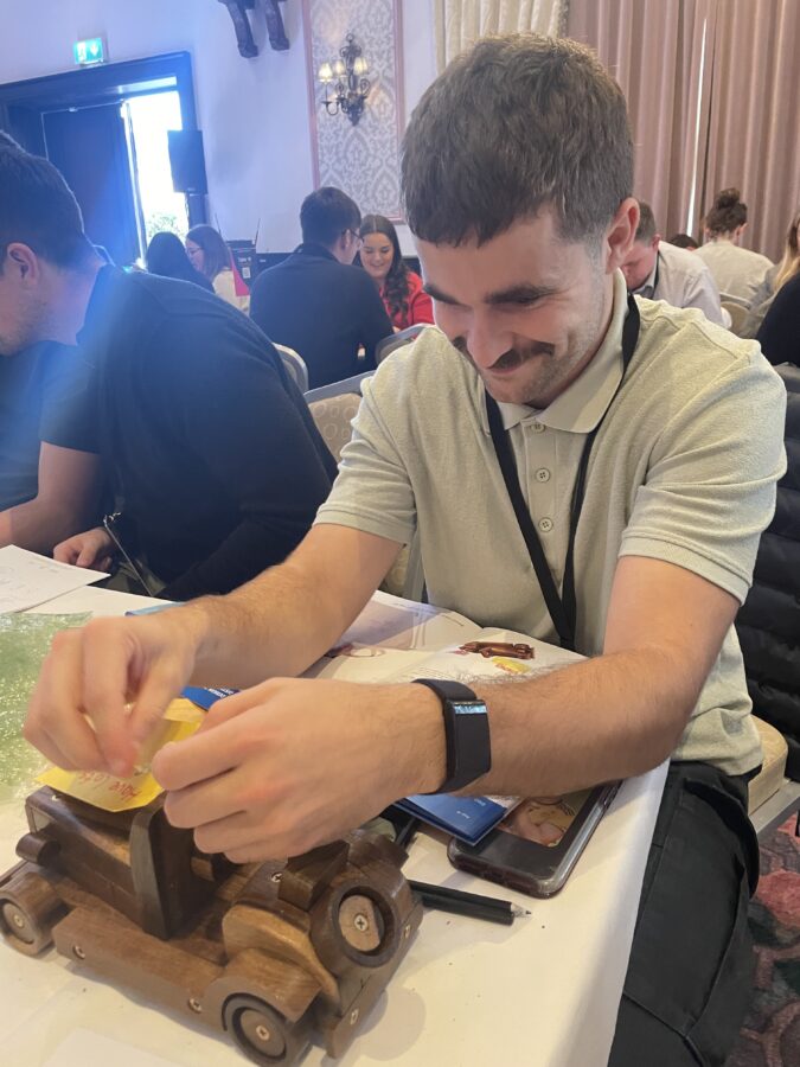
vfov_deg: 67.3
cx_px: 400
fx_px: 801
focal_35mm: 26
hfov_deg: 53.1
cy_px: 534
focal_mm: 4.2
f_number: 1.6
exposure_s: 1/50
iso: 400
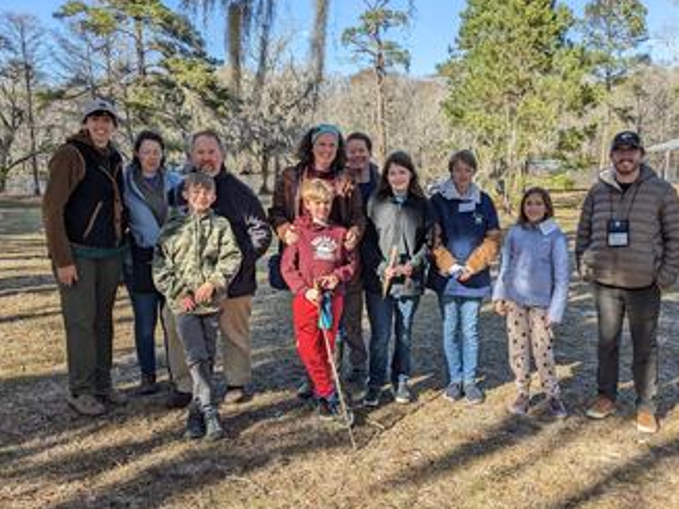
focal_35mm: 33
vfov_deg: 42.9
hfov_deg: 55.3
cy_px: 262
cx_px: 368
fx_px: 647
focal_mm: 4.38
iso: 55
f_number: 1.73
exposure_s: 1/1805
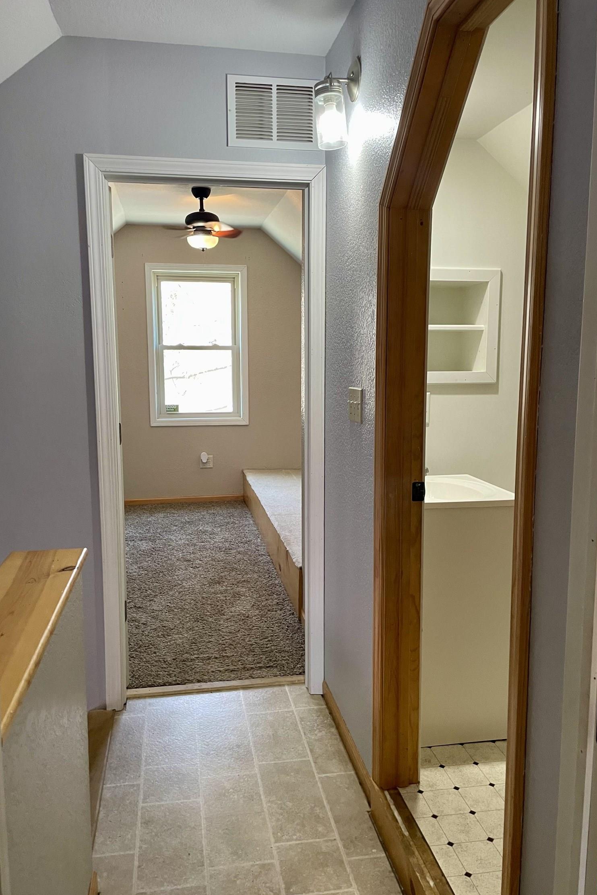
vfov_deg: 65.5
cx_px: 290
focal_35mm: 28
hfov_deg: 46.4
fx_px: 697
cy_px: 443
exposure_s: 1/60
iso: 125
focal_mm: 4.2
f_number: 1.6
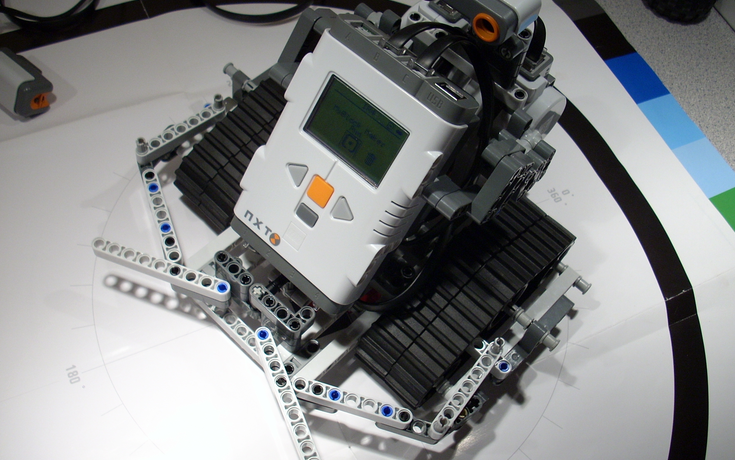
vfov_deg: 32.0
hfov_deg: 49.3
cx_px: 361
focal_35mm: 40
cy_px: 222
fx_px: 801
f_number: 2.8
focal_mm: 6.2
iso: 118
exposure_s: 1/30
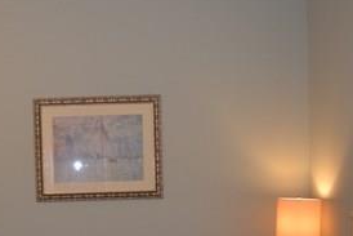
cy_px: 204
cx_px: 66
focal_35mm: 63
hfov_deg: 31.0
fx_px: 618
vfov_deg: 21.2
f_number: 3.5
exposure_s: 1/60
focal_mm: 18
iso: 500
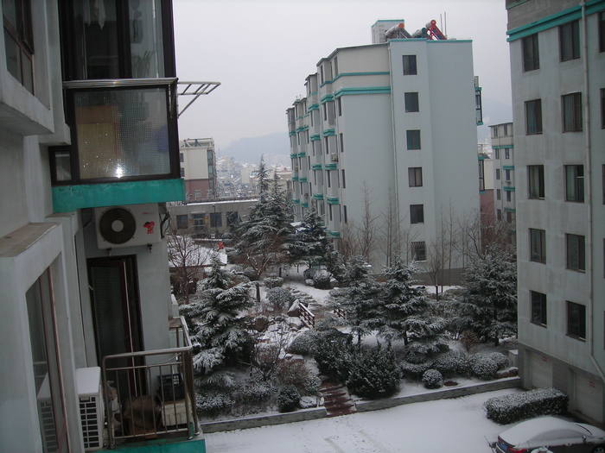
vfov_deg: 37.7
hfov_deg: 49.0
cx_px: 302
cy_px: 226
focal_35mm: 38
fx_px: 664
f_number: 3.2
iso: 60
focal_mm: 6.3
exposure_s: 1/30
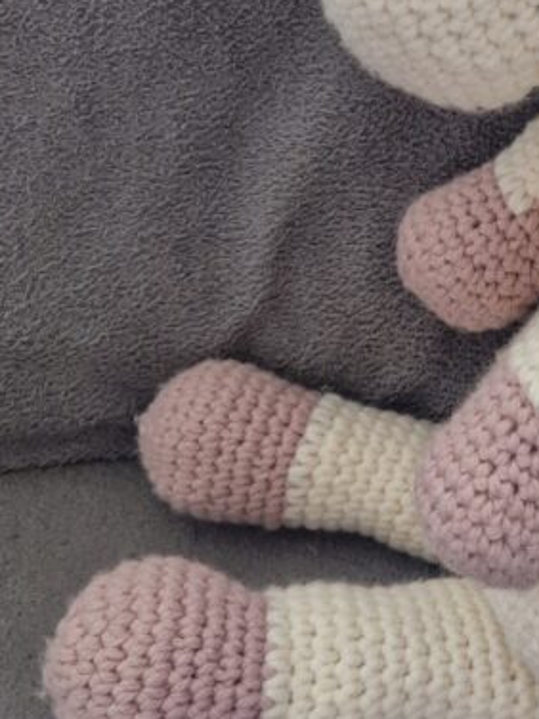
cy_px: 260
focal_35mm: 66
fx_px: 1370
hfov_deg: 21.3
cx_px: 575
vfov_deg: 29.3
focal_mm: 5.4
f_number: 1.8
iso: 320
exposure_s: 1/100
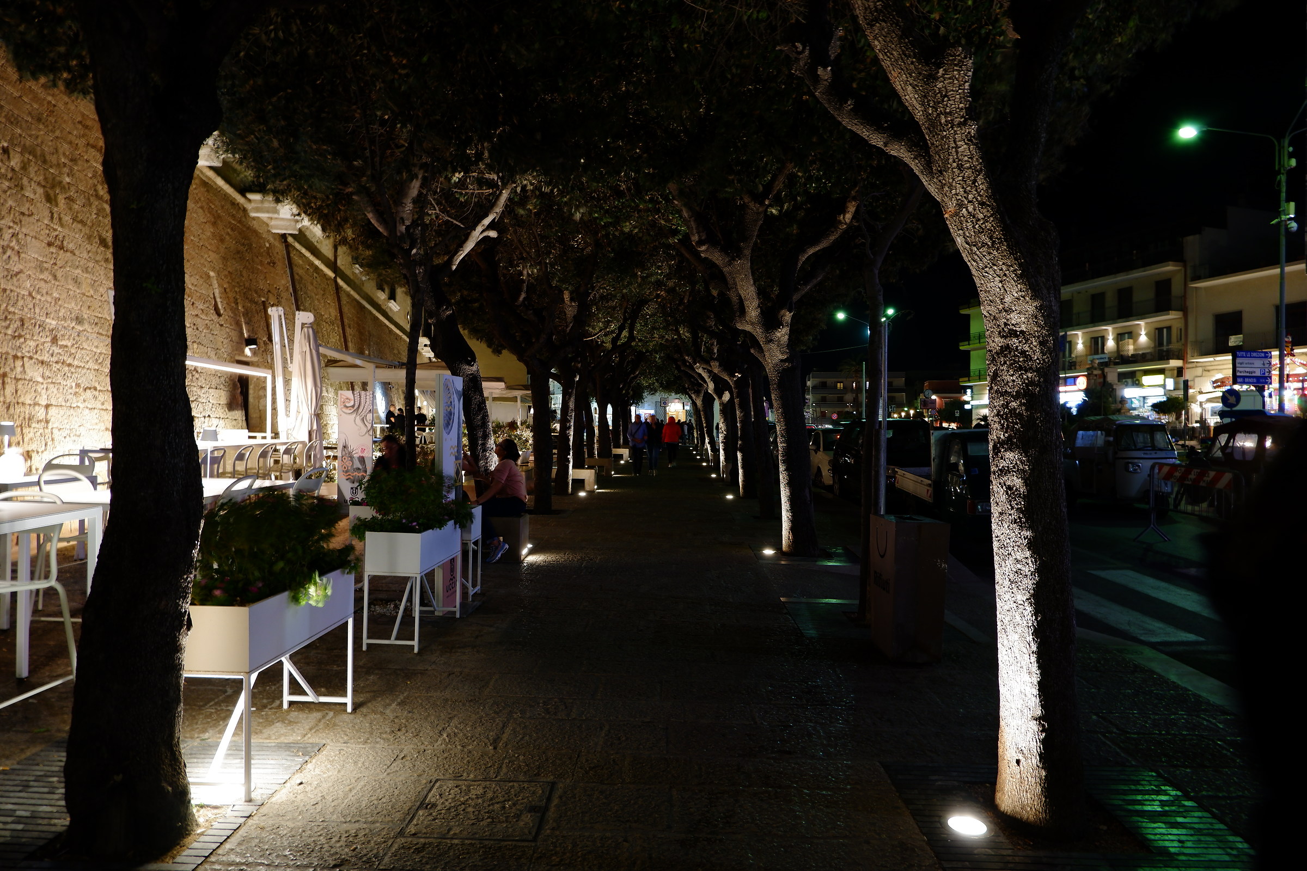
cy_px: 436
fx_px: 835
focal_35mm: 23
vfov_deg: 55.1
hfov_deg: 76.1
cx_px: 654
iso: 200
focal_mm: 15
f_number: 3.5
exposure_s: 1/3
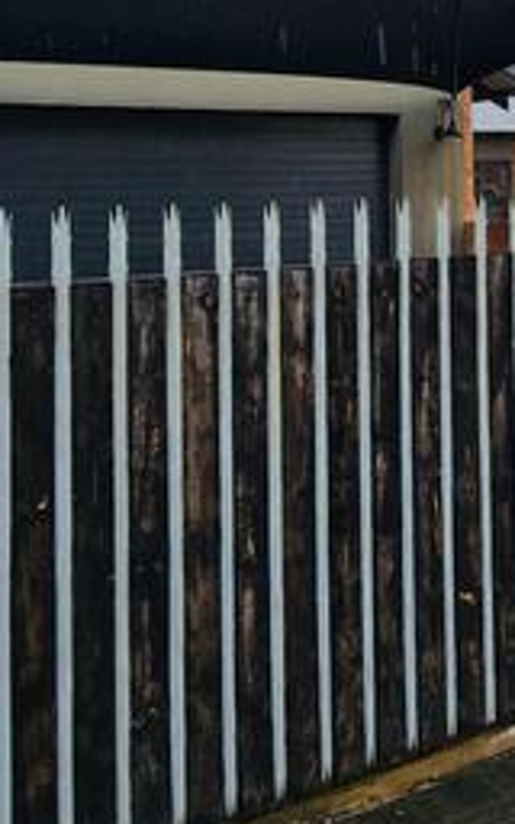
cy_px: 142
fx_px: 966
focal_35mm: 43
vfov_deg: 43.6
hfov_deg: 27.9
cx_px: 528
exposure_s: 1/254
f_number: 2.2
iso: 50
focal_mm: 2.2
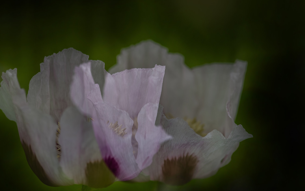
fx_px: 1139
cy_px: 89
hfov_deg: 15.2
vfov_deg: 9.6
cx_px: 116
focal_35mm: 137
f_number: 8
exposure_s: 1/125
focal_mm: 105
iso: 100
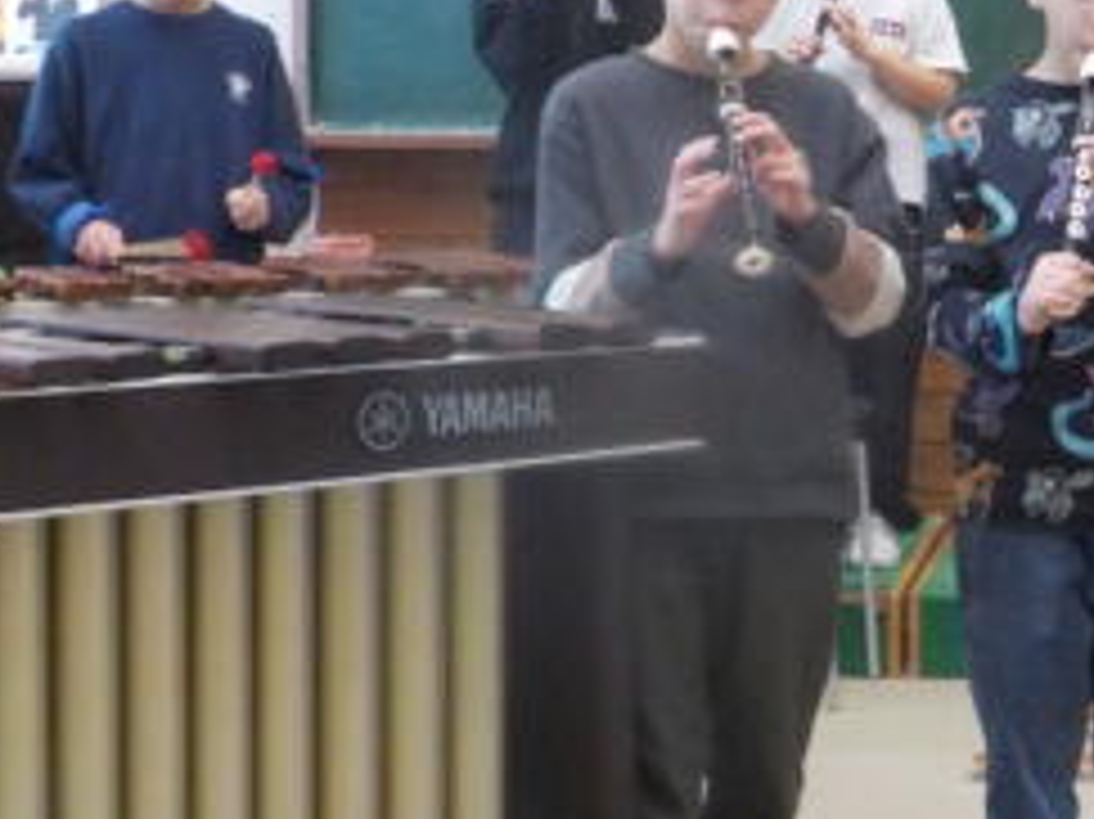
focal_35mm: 79
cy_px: 194
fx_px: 2495
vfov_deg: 18.5
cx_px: 1044
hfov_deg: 23.8
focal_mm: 4.1
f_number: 3.3
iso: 360
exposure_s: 1/50
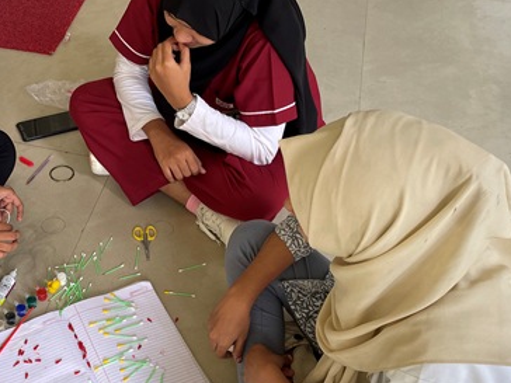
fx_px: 650
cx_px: 124
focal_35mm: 44
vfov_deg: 32.9
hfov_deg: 41.6
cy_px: 198
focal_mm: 5.1
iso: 125
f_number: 1.6
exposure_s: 1/121
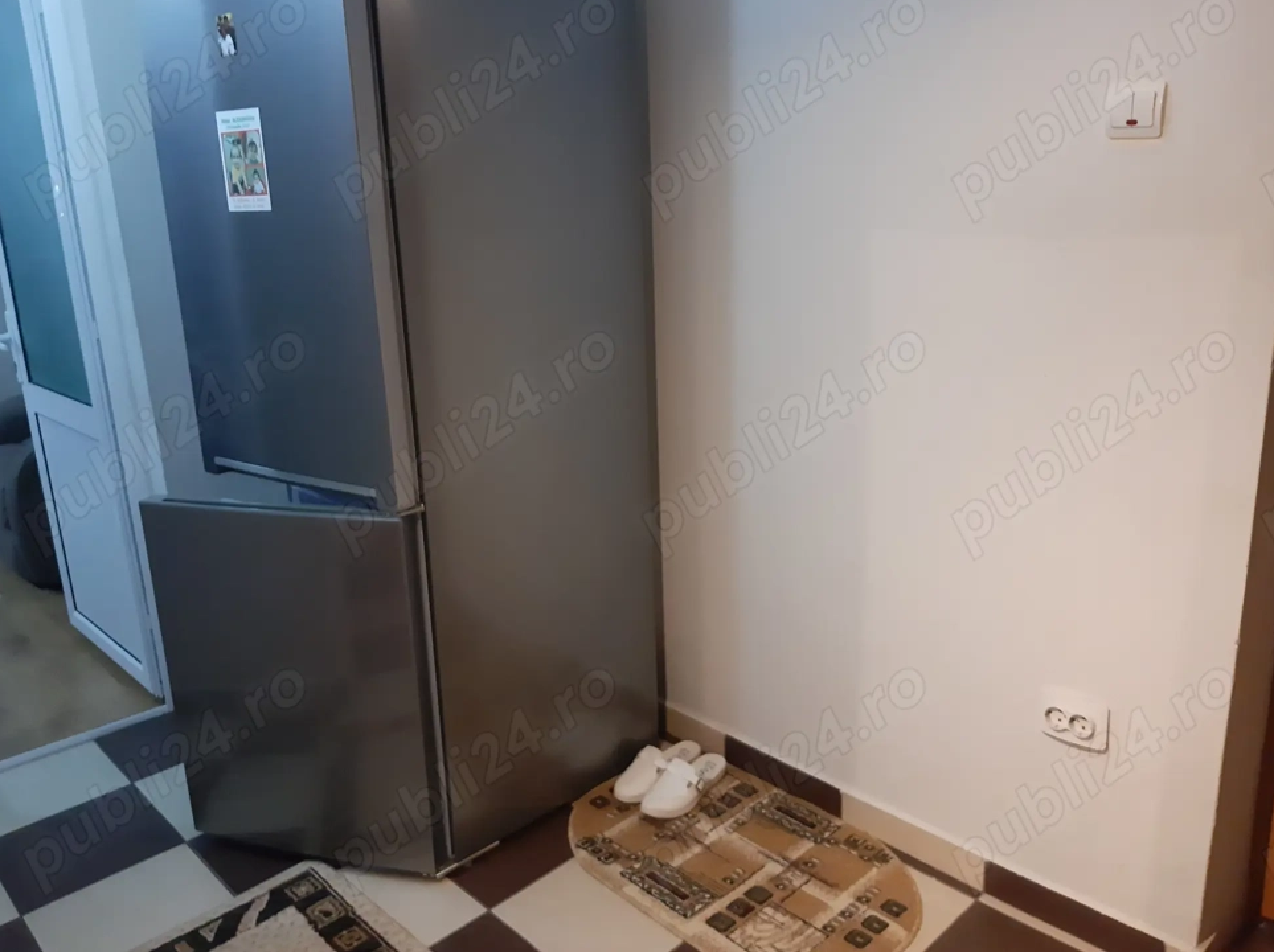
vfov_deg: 51.3
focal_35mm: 27
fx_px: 993
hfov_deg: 65.4
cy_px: 459
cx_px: 627
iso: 400
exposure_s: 1/50
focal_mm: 3.93
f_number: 1.7
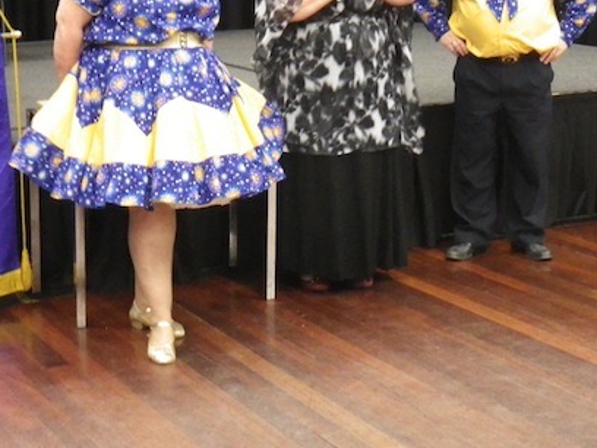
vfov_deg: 18.3
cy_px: 113
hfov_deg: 24.4
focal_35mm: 80
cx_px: 285
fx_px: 1380
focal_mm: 9.1
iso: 800
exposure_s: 1/8
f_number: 4.4
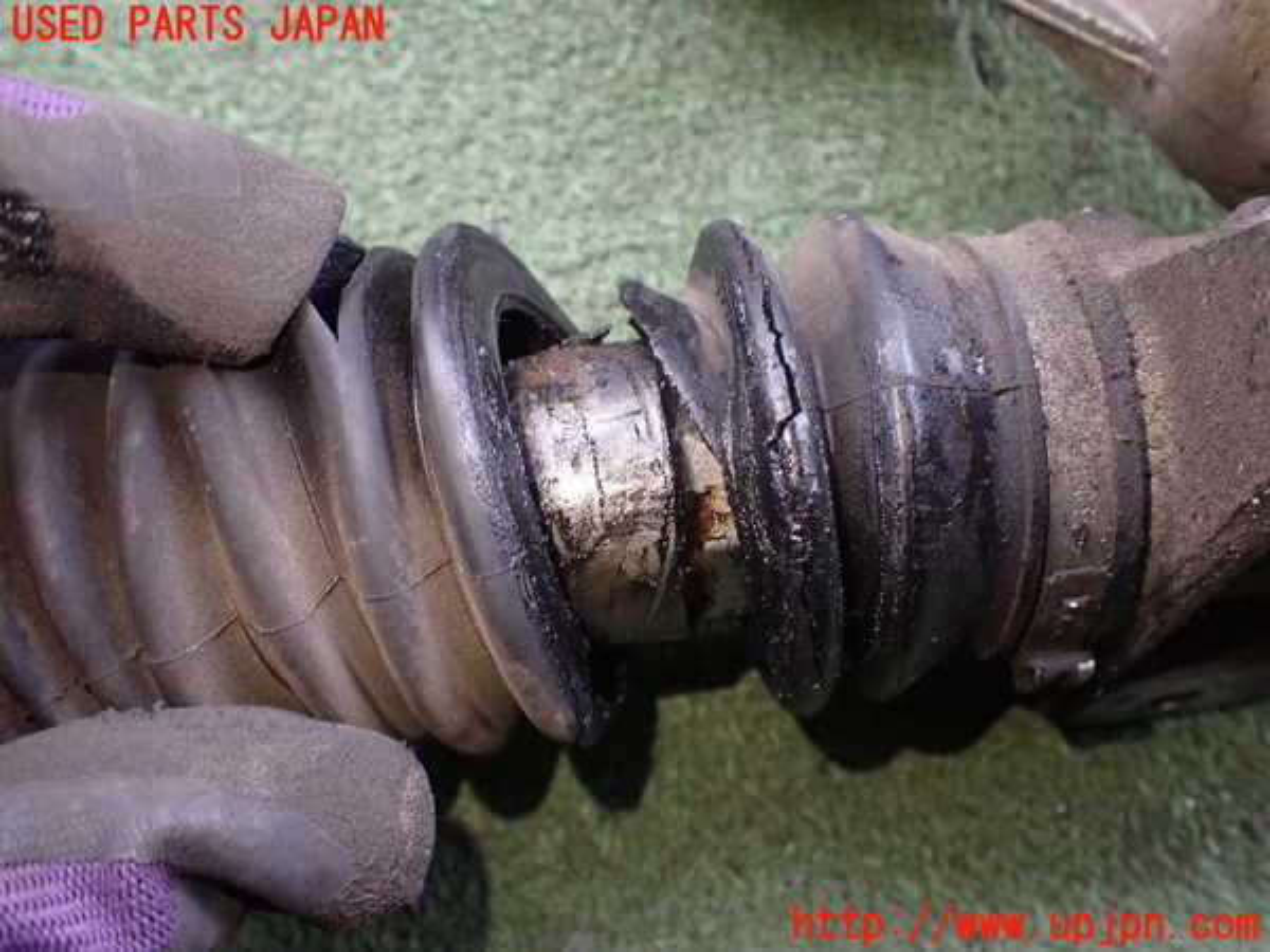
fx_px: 1101
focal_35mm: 30
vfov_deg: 46.8
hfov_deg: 60.0
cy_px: 476
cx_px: 635
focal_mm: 5.4
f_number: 2.3
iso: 640
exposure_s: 1/125
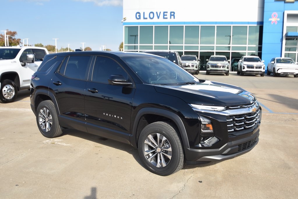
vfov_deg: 36.9
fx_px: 298
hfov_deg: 53.1
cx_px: 149
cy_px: 100
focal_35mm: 36
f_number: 4.5
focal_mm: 24
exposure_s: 1/500
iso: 100
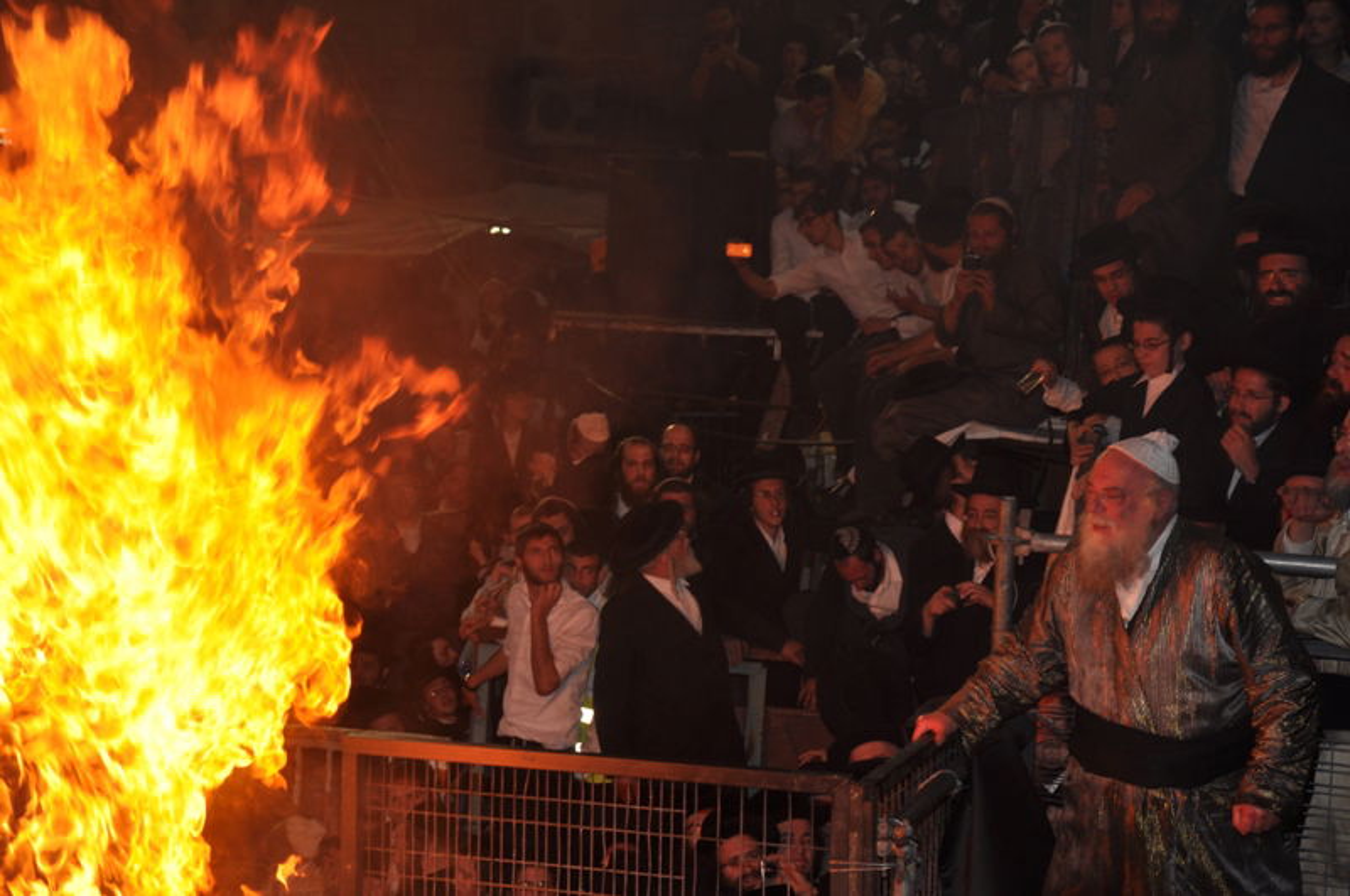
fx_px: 2696
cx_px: 675
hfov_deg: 28.1
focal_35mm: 72
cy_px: 448
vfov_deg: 18.9
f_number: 5.6
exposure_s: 1/125
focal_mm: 48
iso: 200
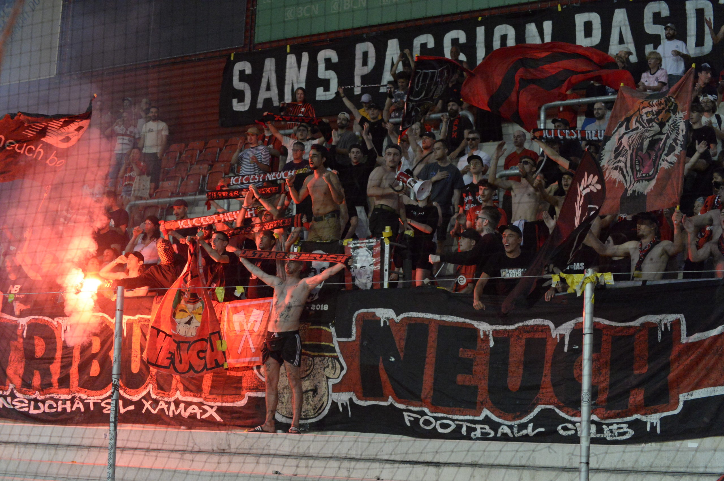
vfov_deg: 19.4
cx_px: 362
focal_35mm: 70
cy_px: 240
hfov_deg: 28.9
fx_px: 1406
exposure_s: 1/640
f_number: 5.6
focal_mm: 70
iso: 12800
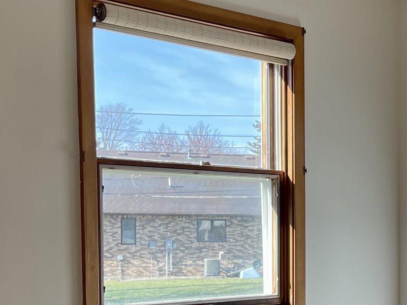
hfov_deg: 21.5
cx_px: 560
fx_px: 941
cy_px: 288
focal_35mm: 80
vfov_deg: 18.1
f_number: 1.6
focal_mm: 5.1
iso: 32
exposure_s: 1/353
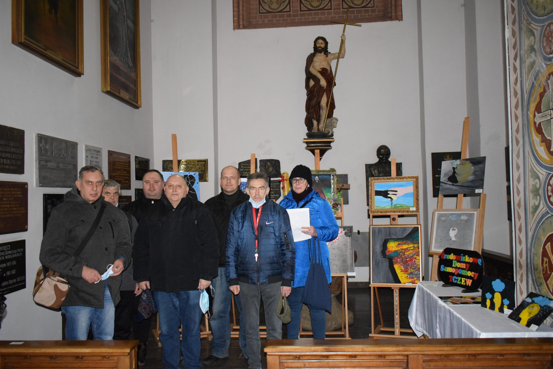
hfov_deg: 59.5
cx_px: 276
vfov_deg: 41.7
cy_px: 184
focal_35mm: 32
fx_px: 484
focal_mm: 21
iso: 3200
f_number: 3.8
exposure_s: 1/60
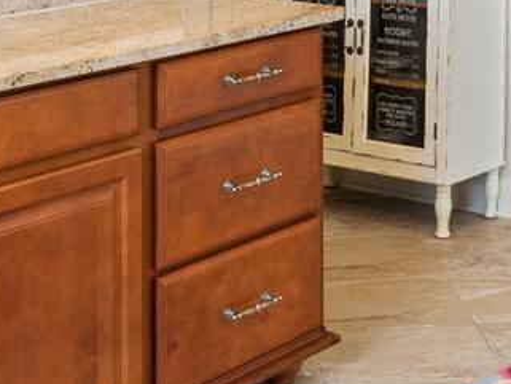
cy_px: -167
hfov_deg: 19.5
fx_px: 1447
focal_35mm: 98
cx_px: 498
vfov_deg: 14.3
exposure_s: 1/20
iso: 640
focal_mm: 16
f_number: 9
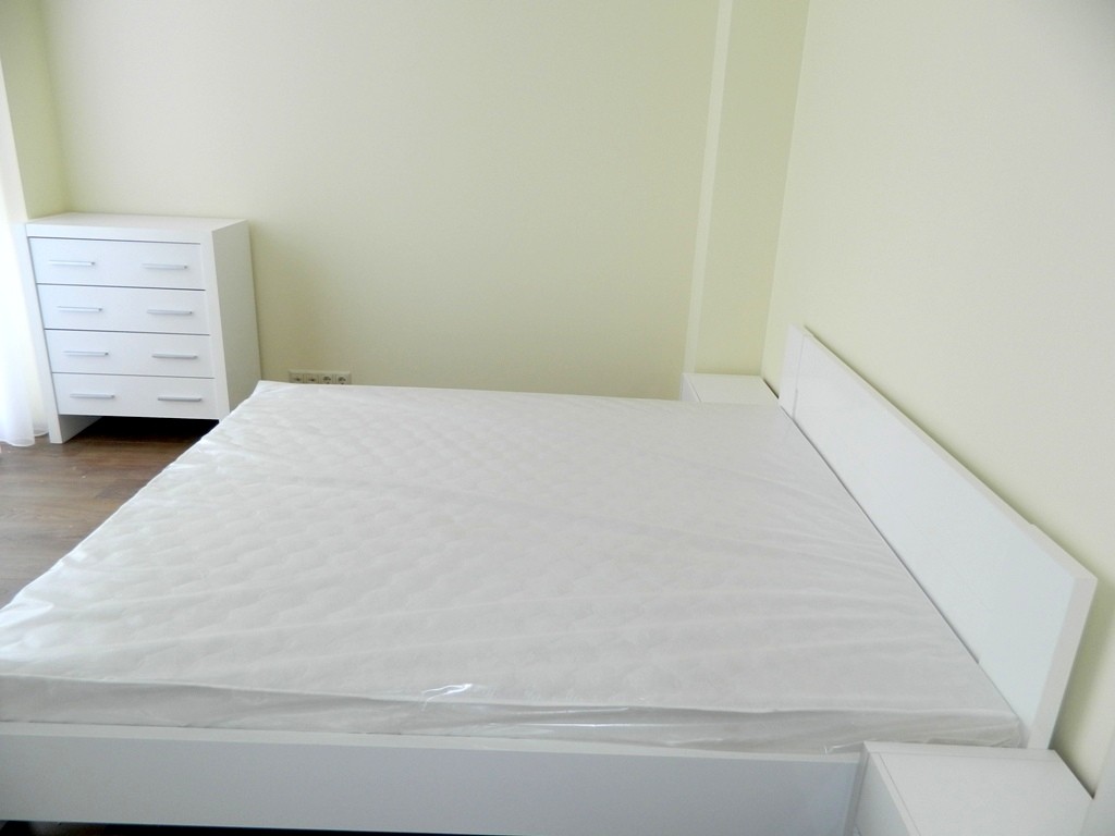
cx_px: 558
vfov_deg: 54.9
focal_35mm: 25
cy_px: 418
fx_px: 805
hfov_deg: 69.4
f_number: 3.1
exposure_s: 1/30
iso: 80
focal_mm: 4.5
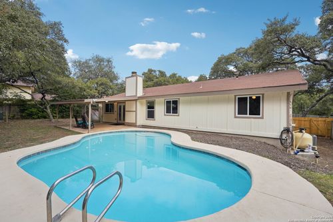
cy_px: 111
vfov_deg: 72.0
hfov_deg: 95.0
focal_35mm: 16
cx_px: 166
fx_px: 153
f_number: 8
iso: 100
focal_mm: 16.5
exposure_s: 1/320
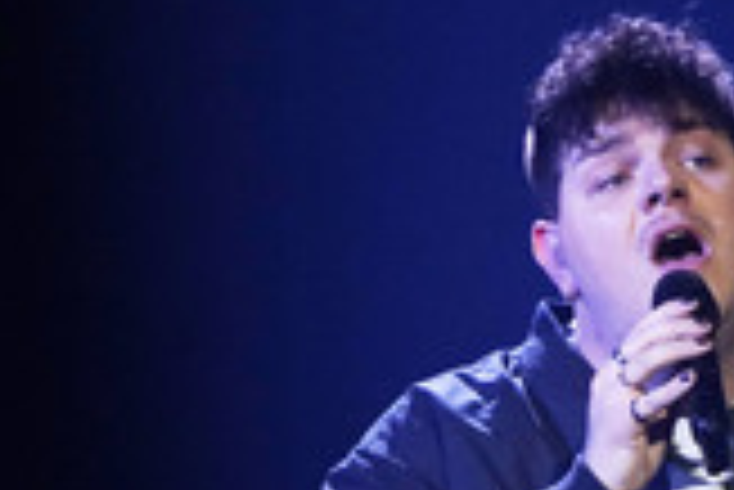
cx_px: 745
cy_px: 616
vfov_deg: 0.8
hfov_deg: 1.2
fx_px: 33814
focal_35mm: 1657
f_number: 6.3
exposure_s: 1/250
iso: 6400
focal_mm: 600
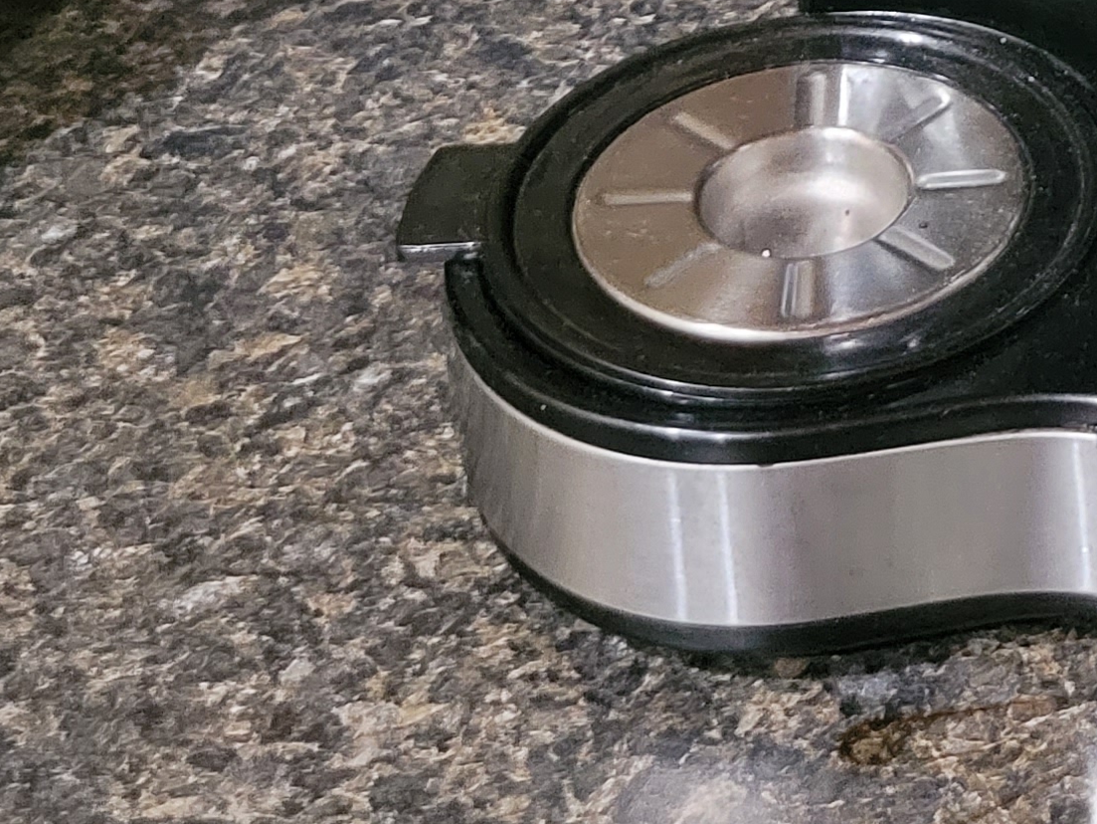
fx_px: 3012
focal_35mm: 95
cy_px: -584
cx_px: 1494
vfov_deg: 14.1
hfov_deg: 18.9
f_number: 1.8
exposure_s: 1/50
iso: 800
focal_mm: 5.4
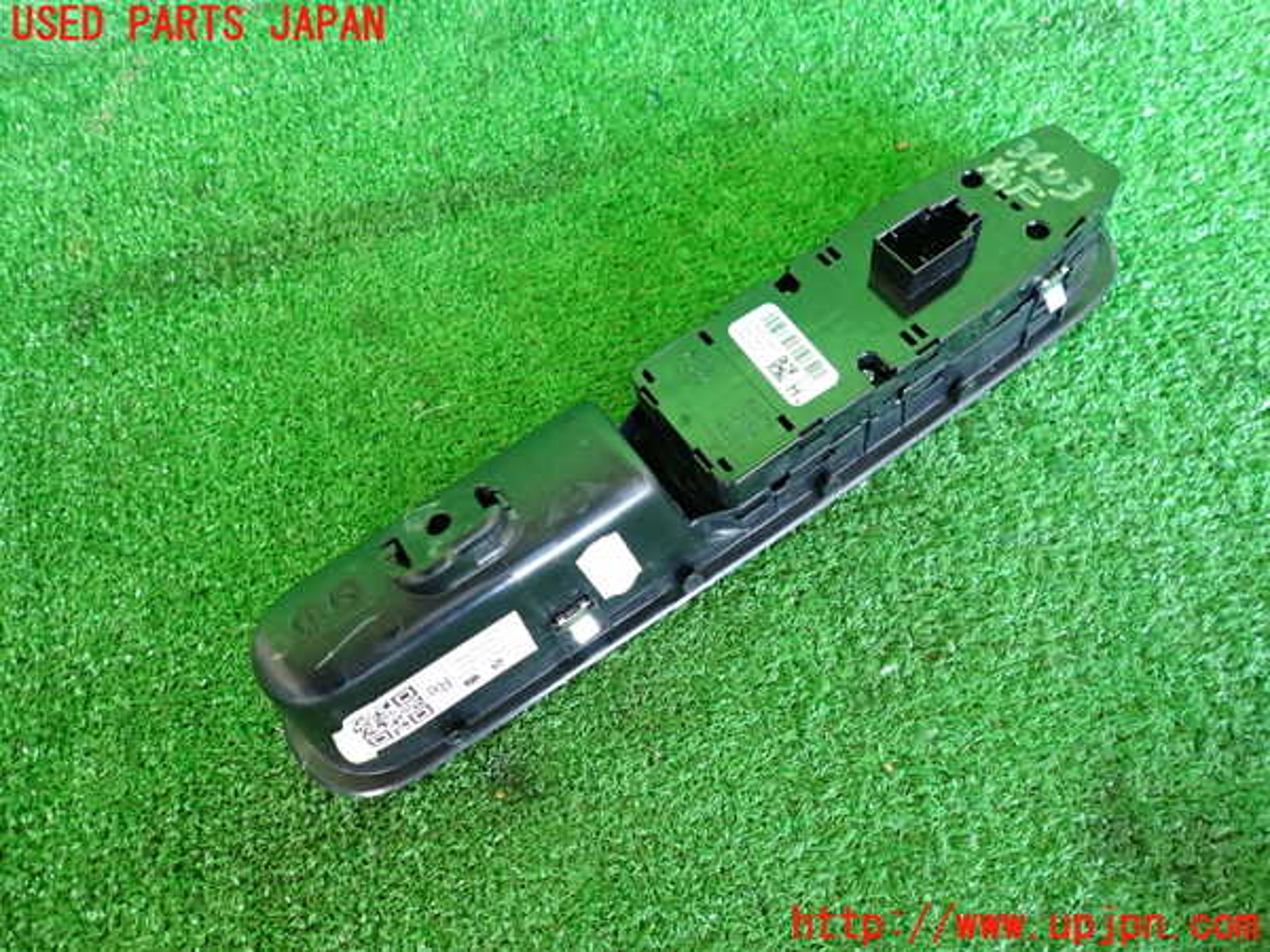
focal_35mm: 25
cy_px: 476
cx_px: 635
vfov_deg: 54.9
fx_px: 917
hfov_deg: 69.4
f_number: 2
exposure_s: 1/30
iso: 500
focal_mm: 4.5
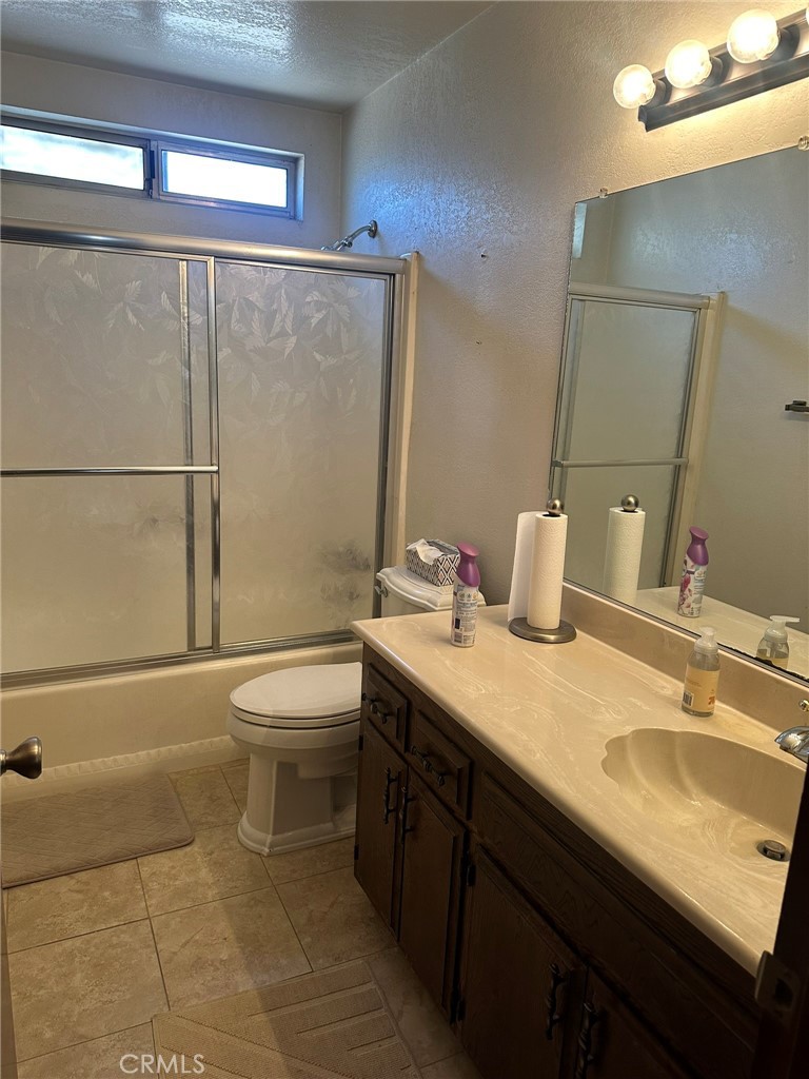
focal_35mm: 24
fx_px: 748
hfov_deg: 56.8
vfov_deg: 71.6
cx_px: 404
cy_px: 540
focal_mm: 6.86
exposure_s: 1/120
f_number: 1.78
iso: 200
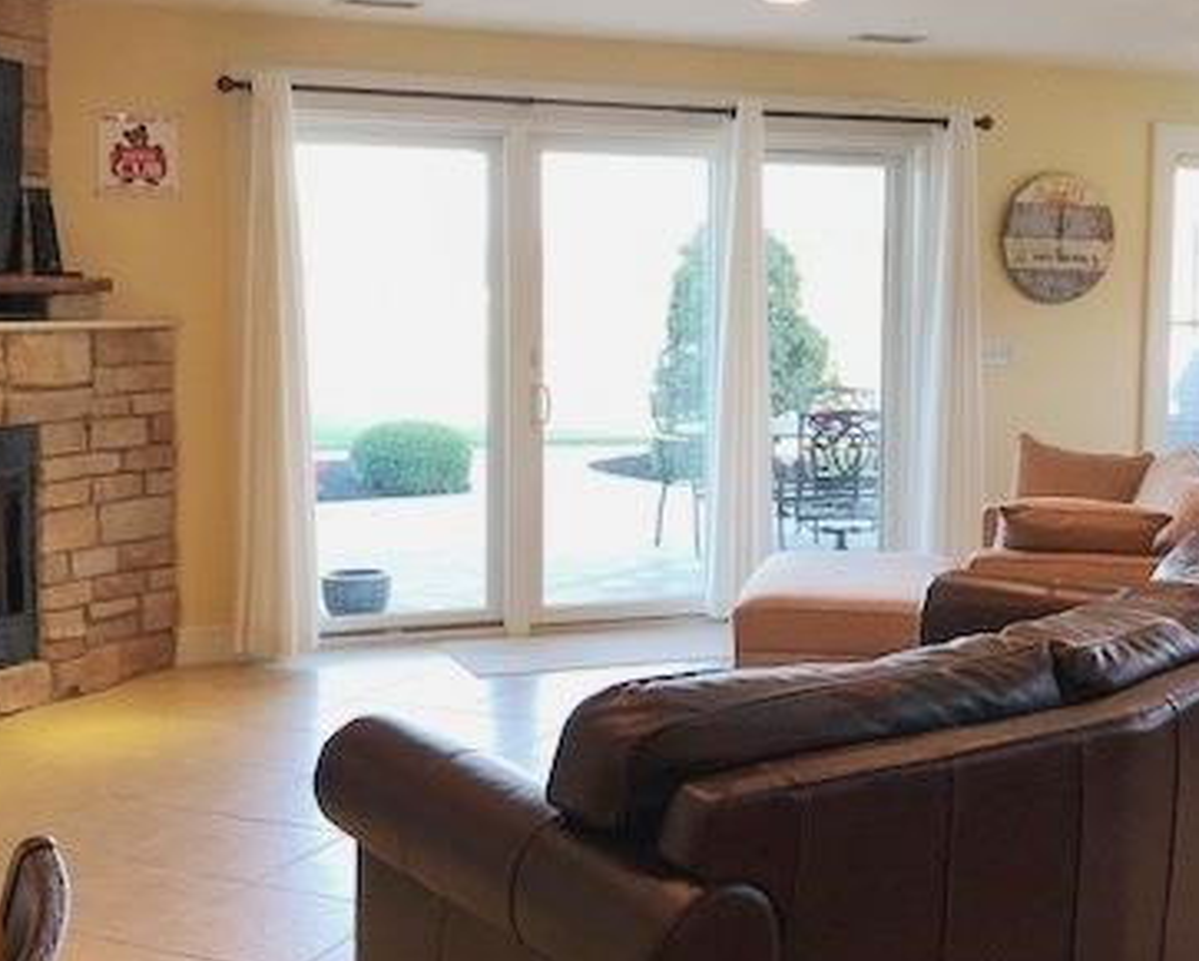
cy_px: 441
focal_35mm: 50
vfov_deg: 30.3
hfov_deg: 37.2
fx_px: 1775
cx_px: 689
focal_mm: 3.99
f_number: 1.8
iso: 32
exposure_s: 1/30
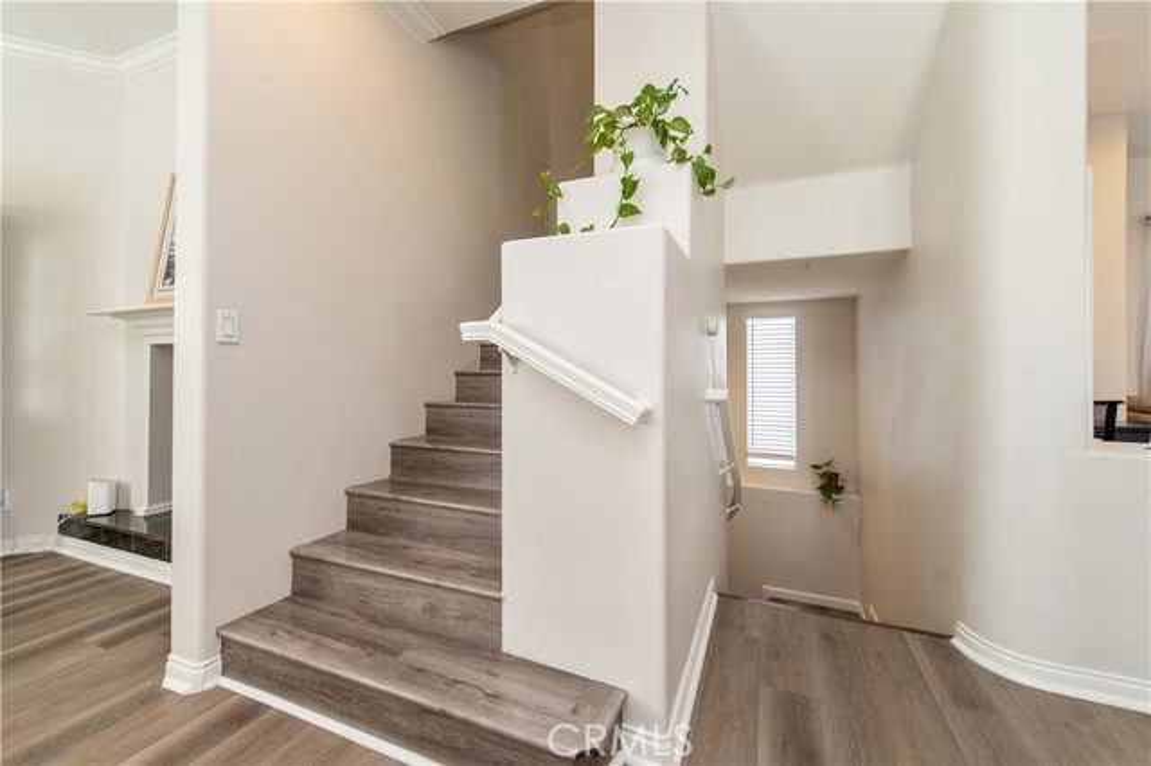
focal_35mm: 14
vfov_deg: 81.1
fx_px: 447
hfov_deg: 104.3
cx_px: 576
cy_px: 383
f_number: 4
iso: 360
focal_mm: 14
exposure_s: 1/60
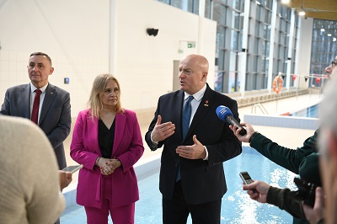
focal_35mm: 48
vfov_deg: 28.0
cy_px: 112
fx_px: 449
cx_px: 168
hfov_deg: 41.1
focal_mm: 48
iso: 2000
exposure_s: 1/200
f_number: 3.5
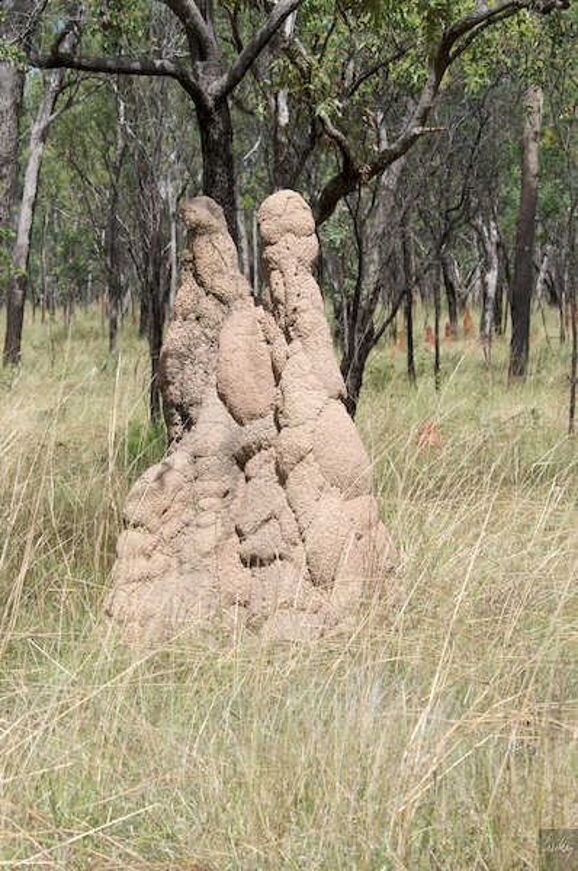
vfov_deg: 13.7
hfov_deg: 9.1
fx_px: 3625
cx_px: 289
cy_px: 436
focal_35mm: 150
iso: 320
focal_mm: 100
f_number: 10
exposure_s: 1/400
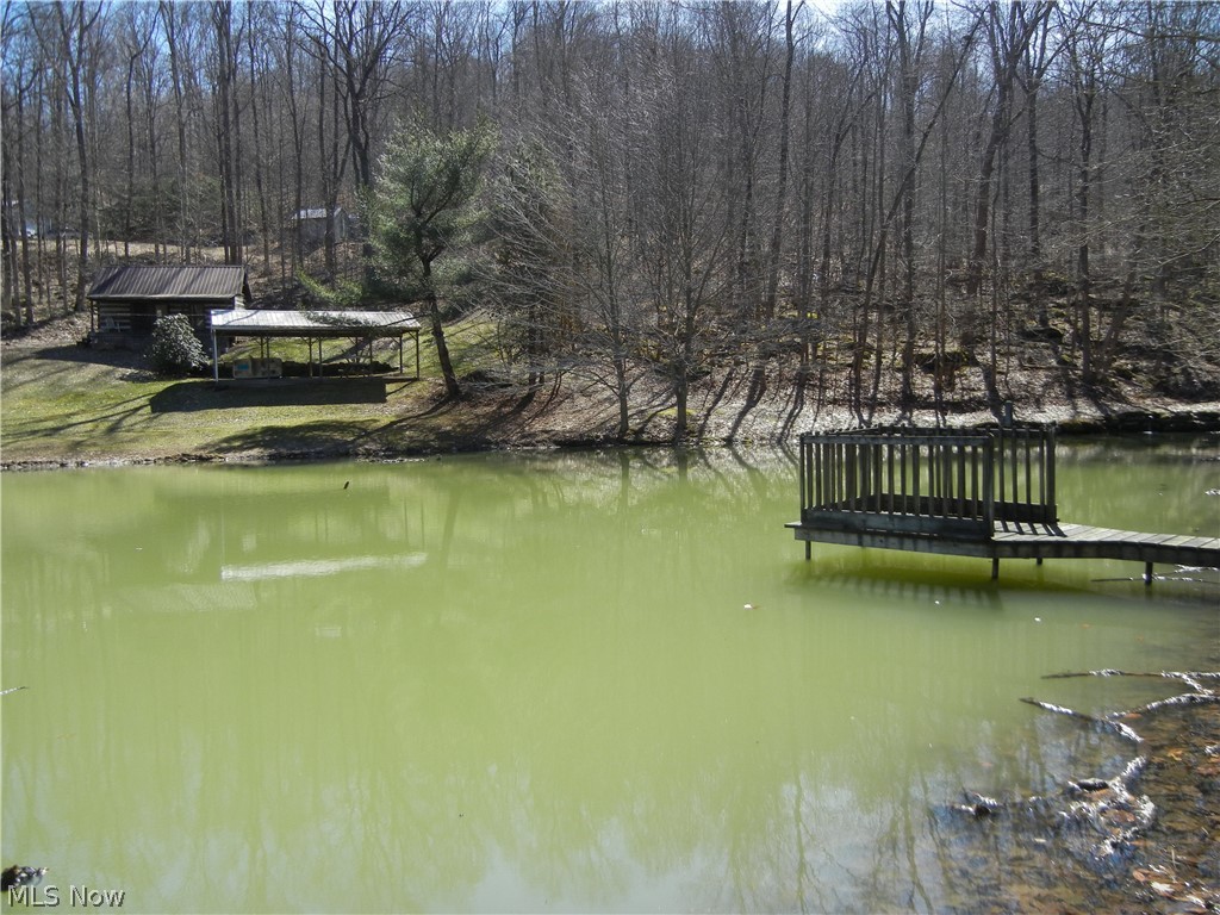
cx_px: 610
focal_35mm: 30
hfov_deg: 60.0
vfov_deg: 46.8
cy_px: 458
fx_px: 1057
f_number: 3.5
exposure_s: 1/720
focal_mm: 5.4
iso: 160
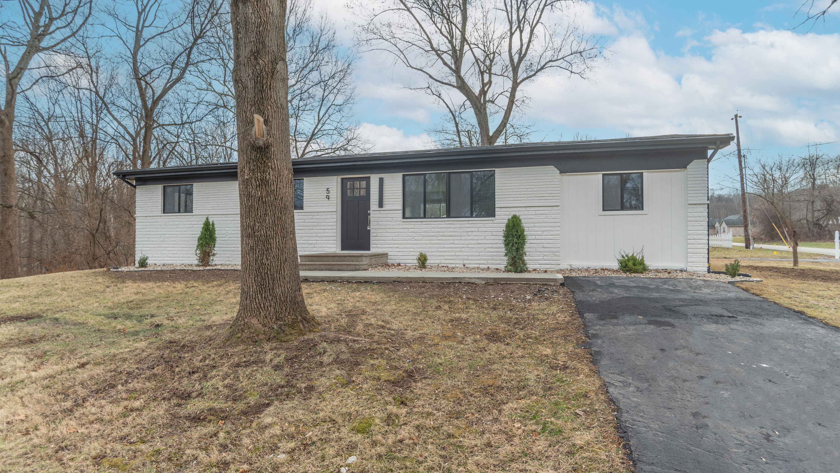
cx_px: 420
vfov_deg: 53.6
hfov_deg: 83.8
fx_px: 468
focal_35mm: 21
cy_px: 224
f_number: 5.6
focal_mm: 20
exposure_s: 1/50
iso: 80
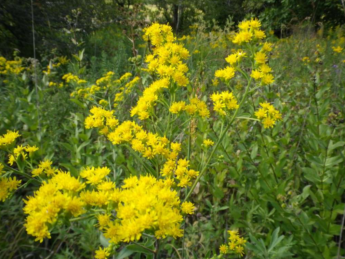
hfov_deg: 50.1
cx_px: 175
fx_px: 369
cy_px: 130
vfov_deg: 38.7
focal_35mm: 37
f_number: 3.9
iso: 80
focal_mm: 6.36
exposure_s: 1/200
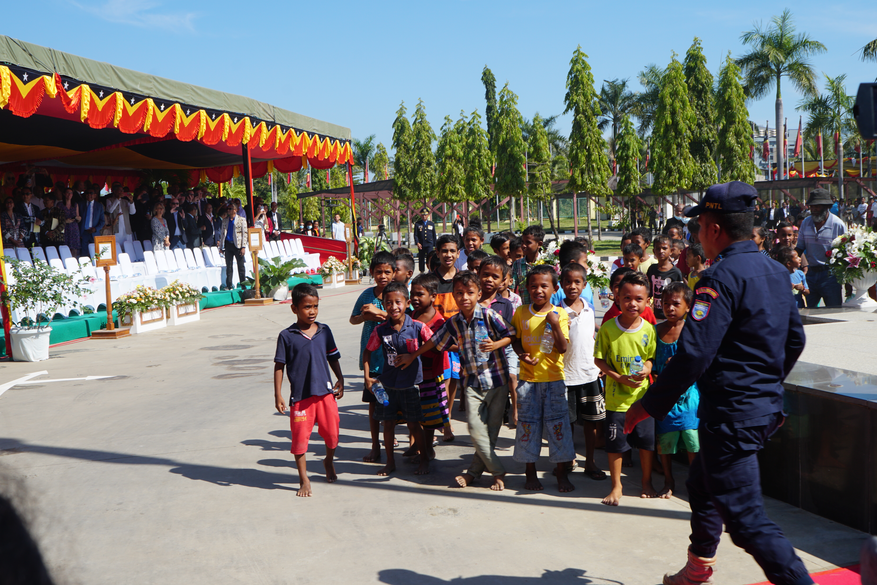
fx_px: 1023
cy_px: 292
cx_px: 438
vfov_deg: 31.9
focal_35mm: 42
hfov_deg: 46.4
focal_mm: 28
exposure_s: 1/125
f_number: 11
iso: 100
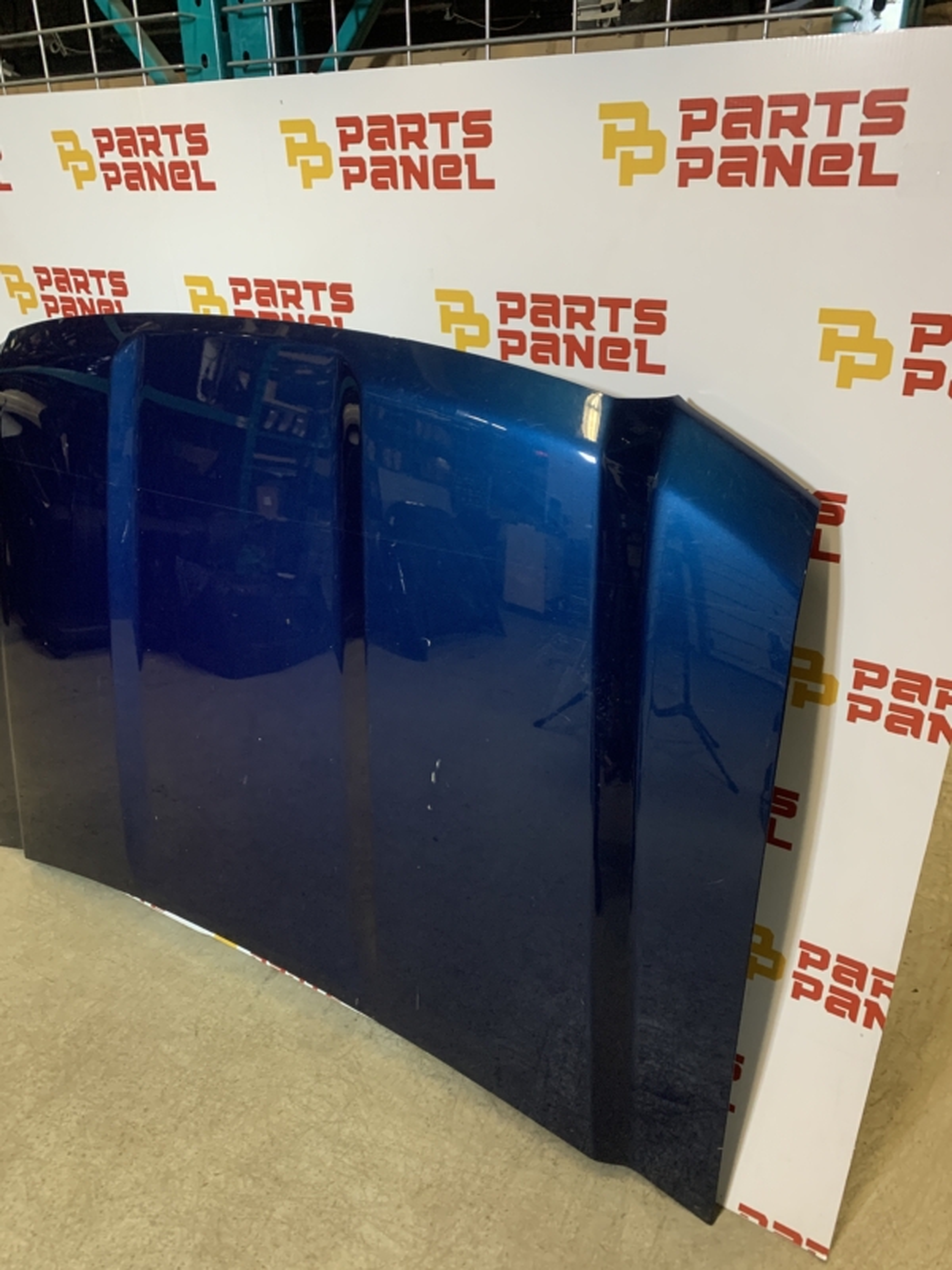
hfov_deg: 53.1
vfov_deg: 67.3
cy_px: 635
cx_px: 476
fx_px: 953
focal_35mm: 26
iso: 320
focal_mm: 4.25
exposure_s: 1/60
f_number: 1.8
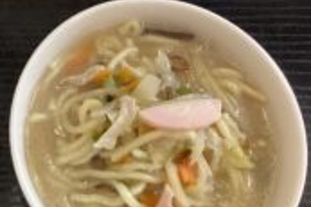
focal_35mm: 70
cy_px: 30
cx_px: 17
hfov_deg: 27.6
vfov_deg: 19.1
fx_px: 604
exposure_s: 1/60
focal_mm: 3.3
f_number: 2.4
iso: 320
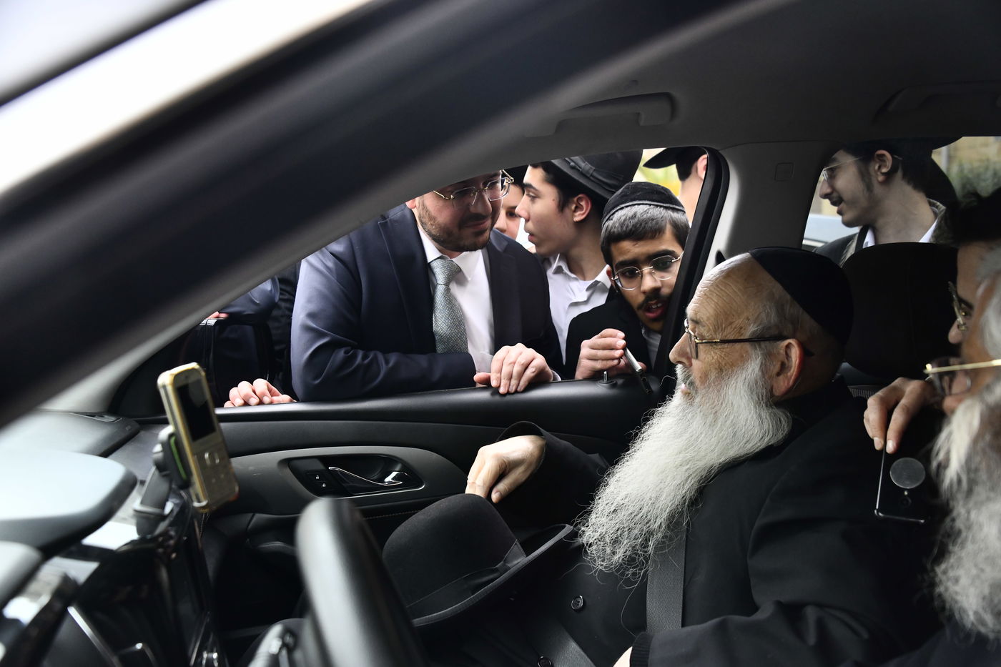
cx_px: 500
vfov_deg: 31.9
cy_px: 334
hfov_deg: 46.4
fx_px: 1168
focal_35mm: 42
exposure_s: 1/160
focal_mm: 42
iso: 1000
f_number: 5.6
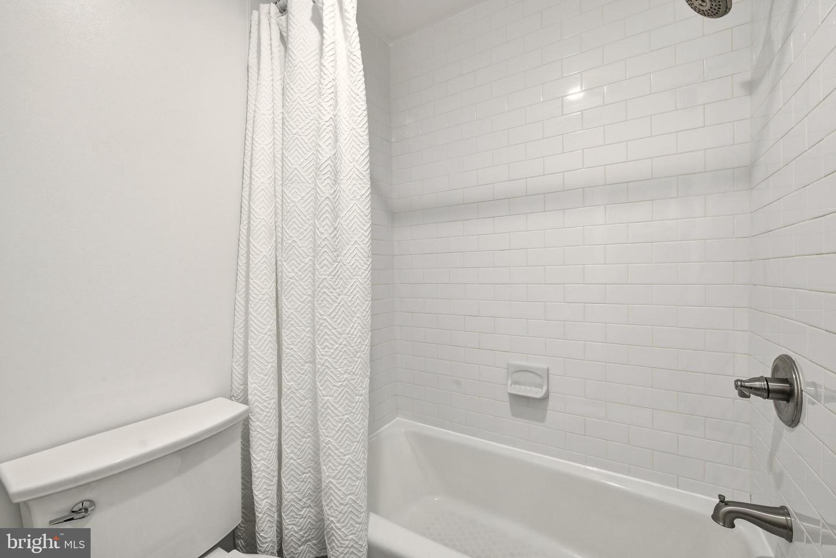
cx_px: 418
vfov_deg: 81.2
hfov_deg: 104.3
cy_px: 279
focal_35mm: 14
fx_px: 325
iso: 250
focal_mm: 14
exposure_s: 1/50
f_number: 10
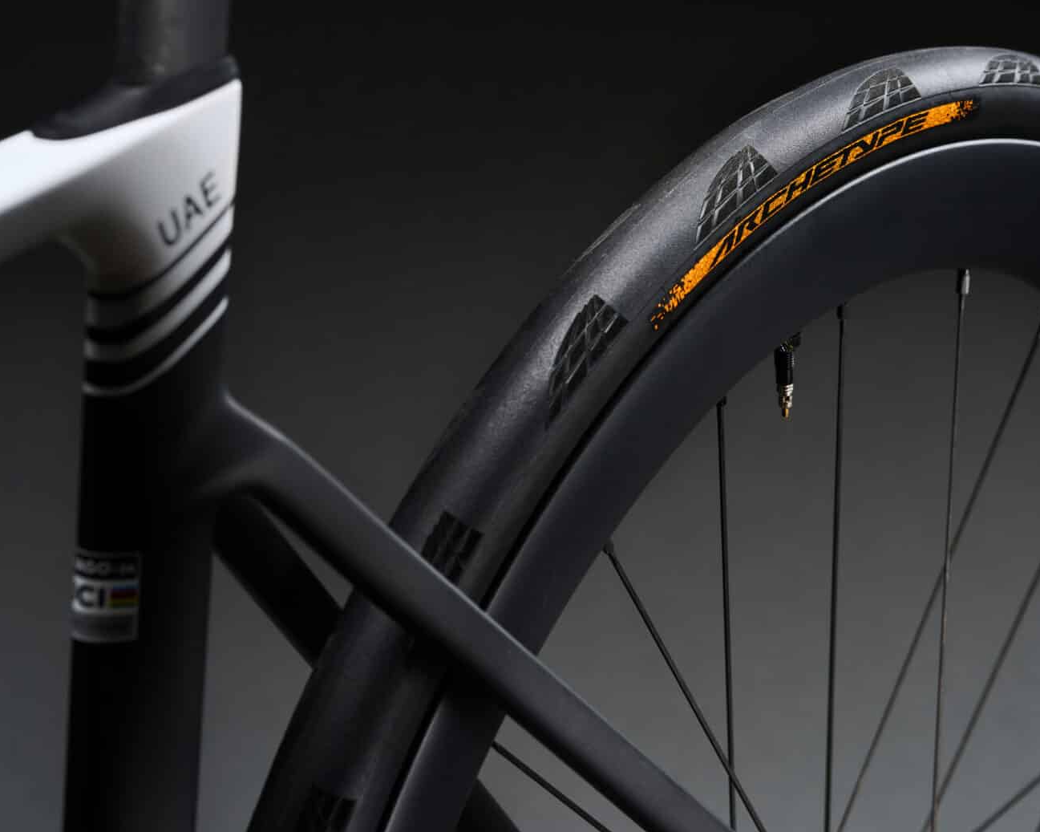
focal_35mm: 126
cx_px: 613
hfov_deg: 15.3
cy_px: 328
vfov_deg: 12.2
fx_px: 3877
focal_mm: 85
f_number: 8
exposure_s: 1/30
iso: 320
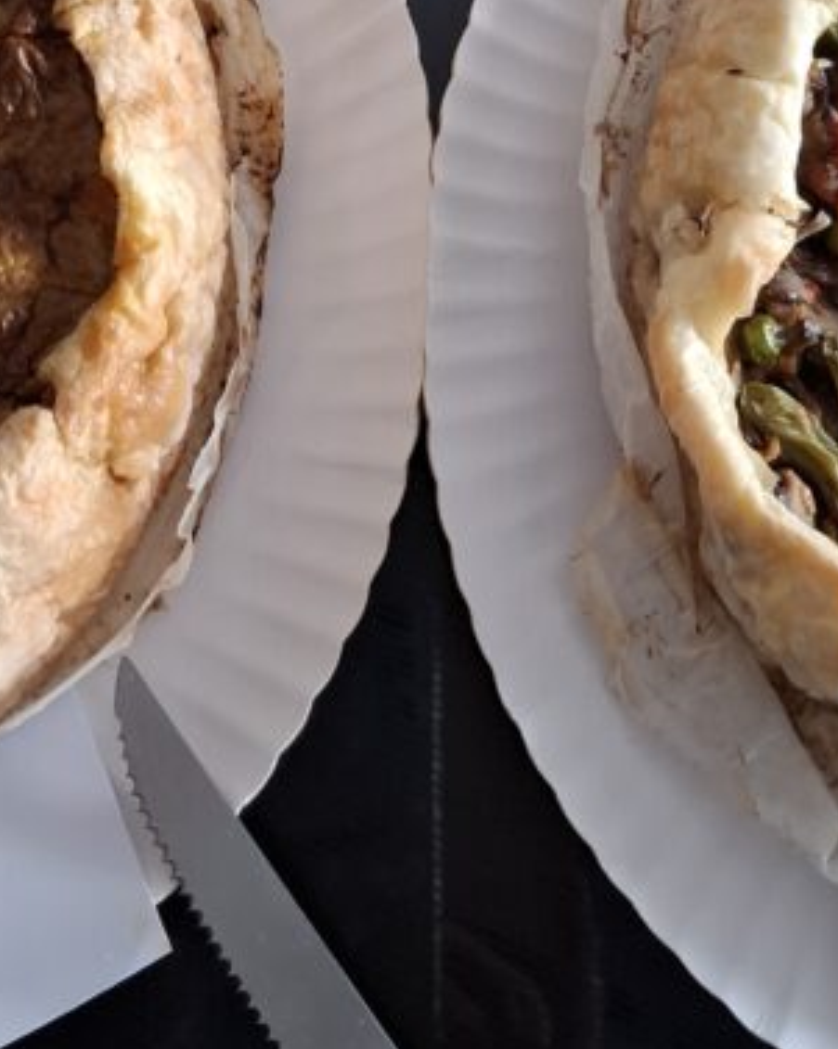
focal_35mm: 61
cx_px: 381
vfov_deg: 29.5
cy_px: 81
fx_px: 1893
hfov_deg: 24.9
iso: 400
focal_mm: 5.54
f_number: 1.8
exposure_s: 1/33
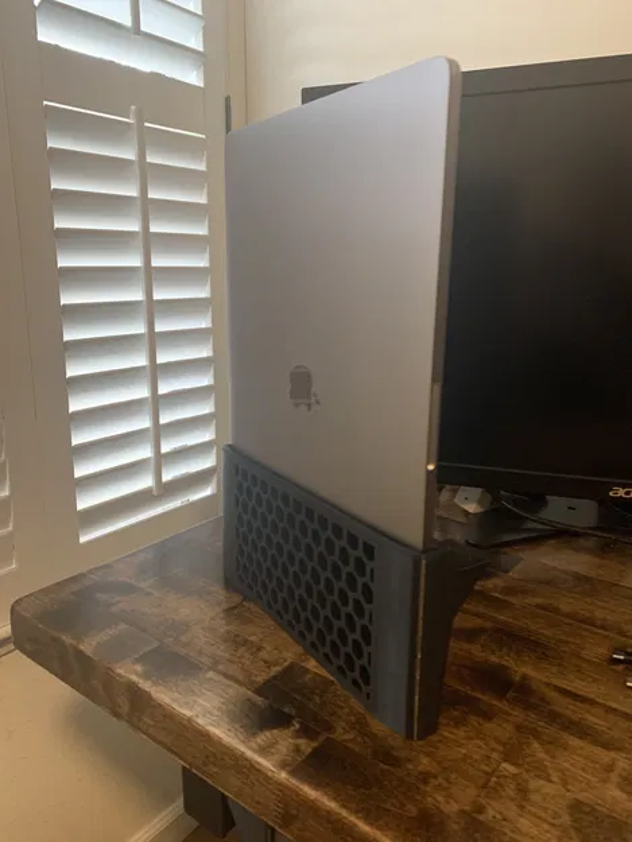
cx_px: 316
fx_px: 633
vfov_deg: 67.3
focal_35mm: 26
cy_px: 421
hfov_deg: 53.1
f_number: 1.8
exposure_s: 1/60
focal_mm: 4.25
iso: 400
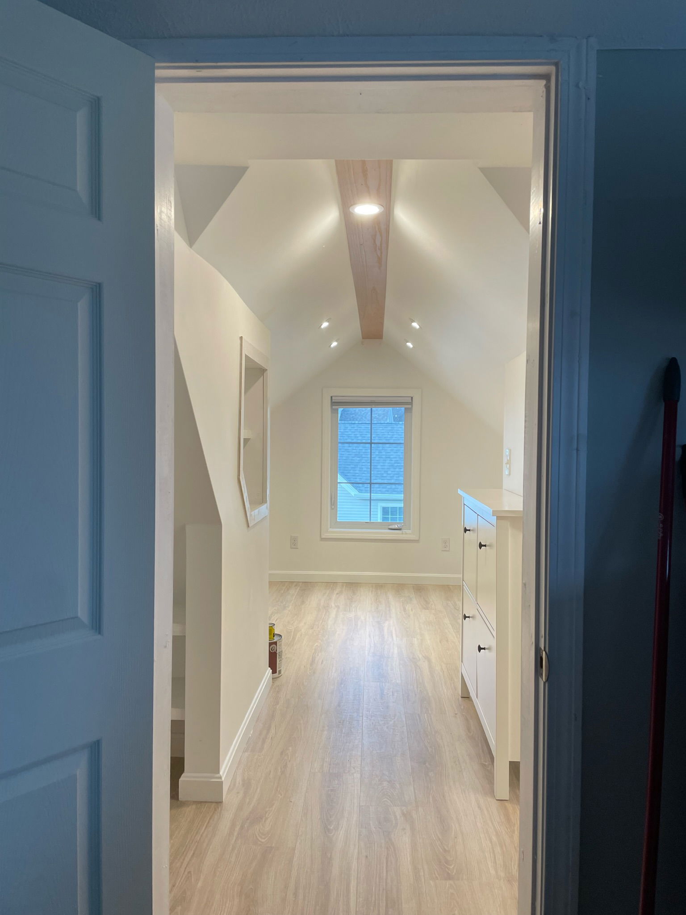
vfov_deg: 67.3
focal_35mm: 26
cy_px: 458
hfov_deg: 53.0
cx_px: 343
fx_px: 687
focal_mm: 4.2
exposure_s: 1/120
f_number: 1.6
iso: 125
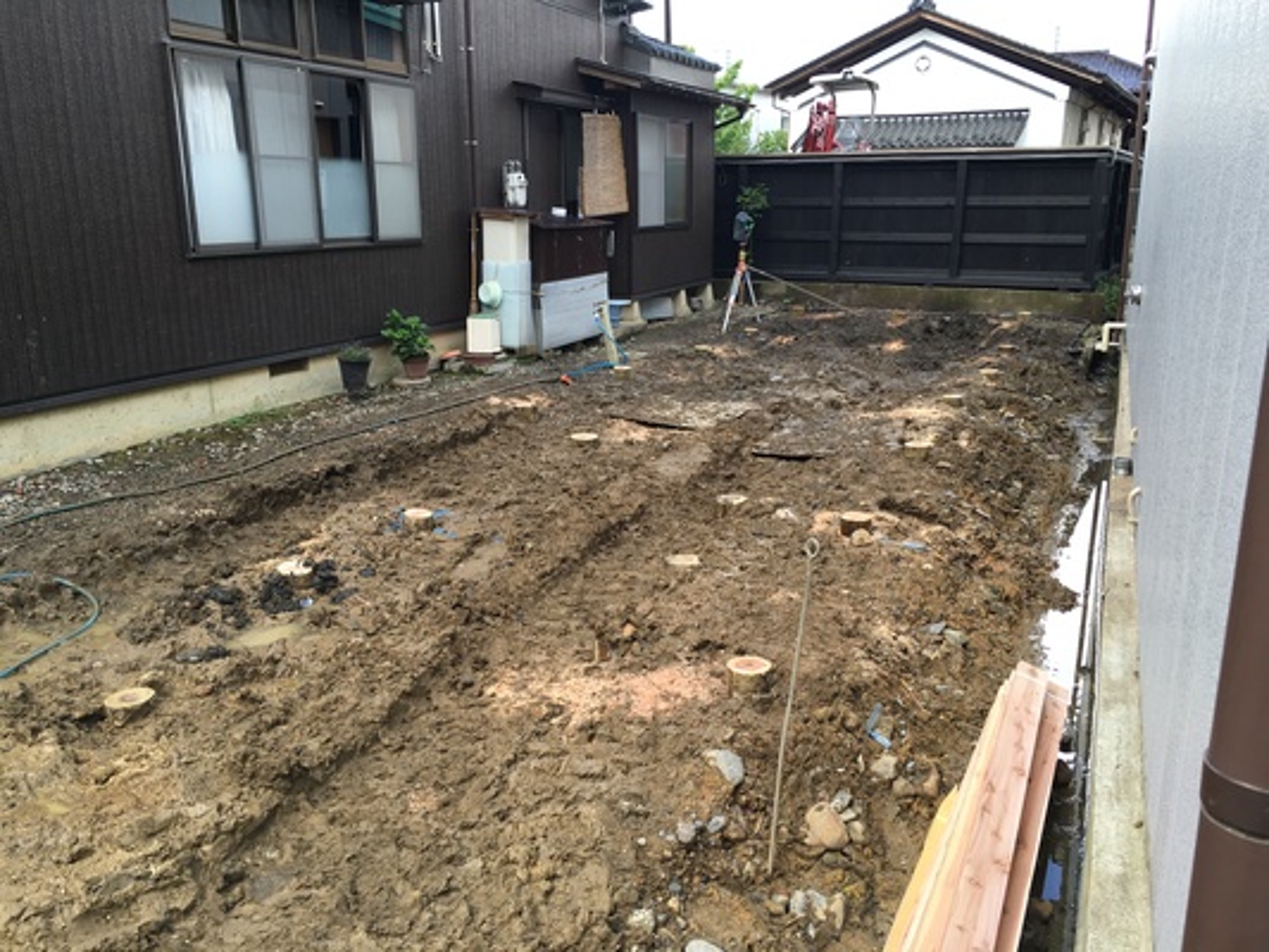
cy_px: 476
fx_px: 1063
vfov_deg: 48.2
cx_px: 634
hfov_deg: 61.6
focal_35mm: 29
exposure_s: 1/181
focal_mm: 4.15
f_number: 2.2
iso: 25
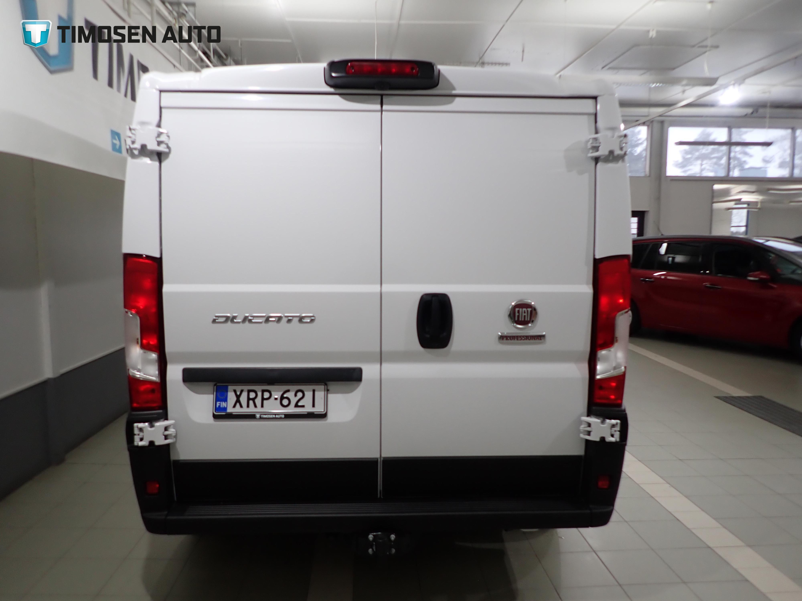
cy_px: 300
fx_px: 579
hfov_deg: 69.4
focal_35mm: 25
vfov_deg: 54.9
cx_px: 401
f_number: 2
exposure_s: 1/125
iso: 160
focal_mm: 4.5
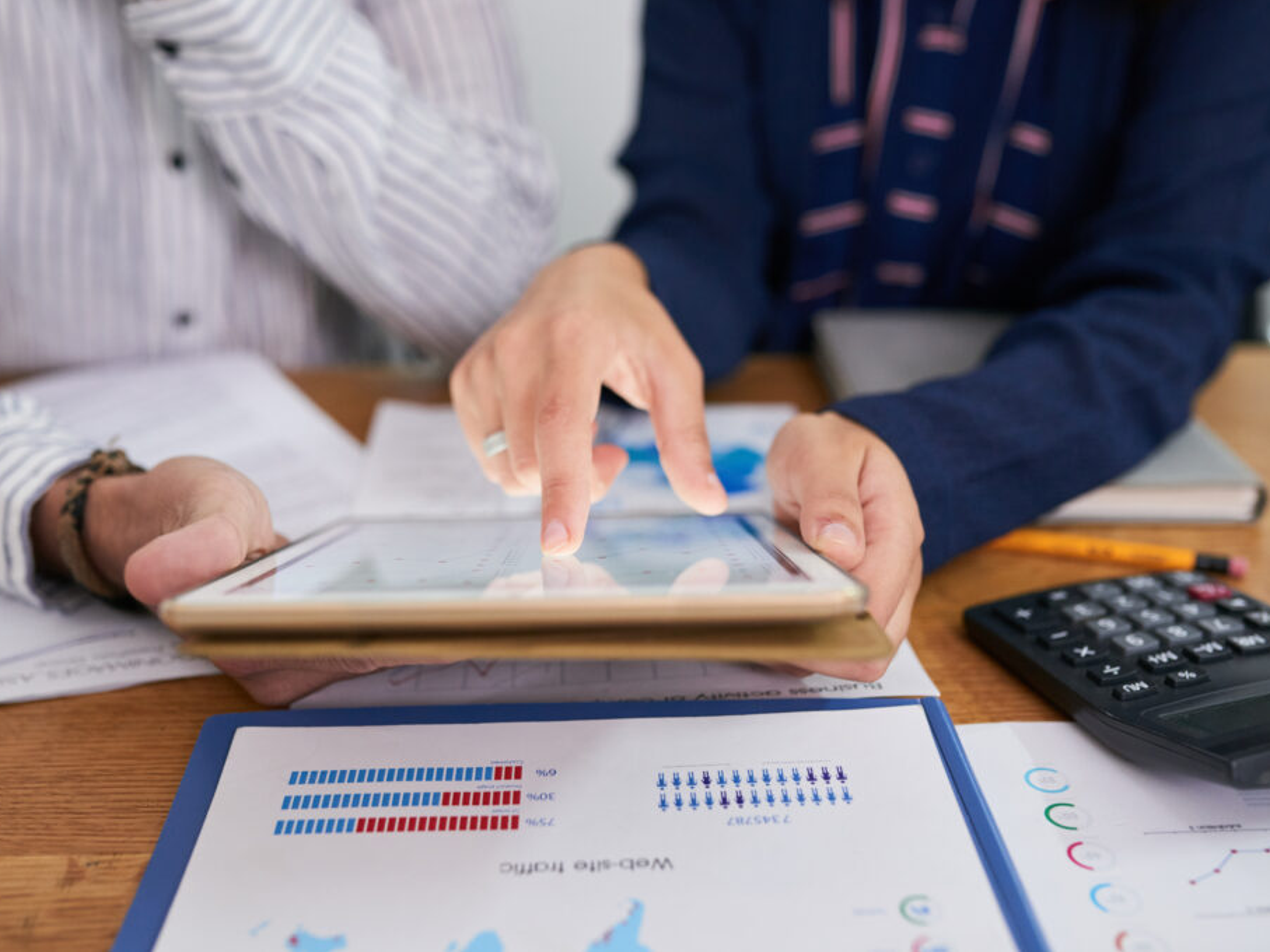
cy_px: 475
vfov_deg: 37.7
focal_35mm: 38
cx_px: 584
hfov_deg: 48.9
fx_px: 1394
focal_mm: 35
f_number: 2.8
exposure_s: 1/125
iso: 800
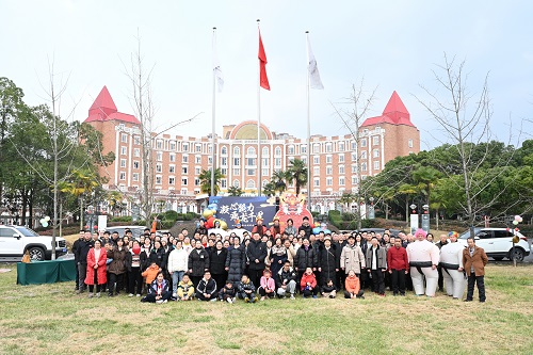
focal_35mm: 29
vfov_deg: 44.9
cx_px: 266
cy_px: 178
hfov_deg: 63.7
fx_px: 429
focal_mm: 29
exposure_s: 1/640
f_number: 8
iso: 800
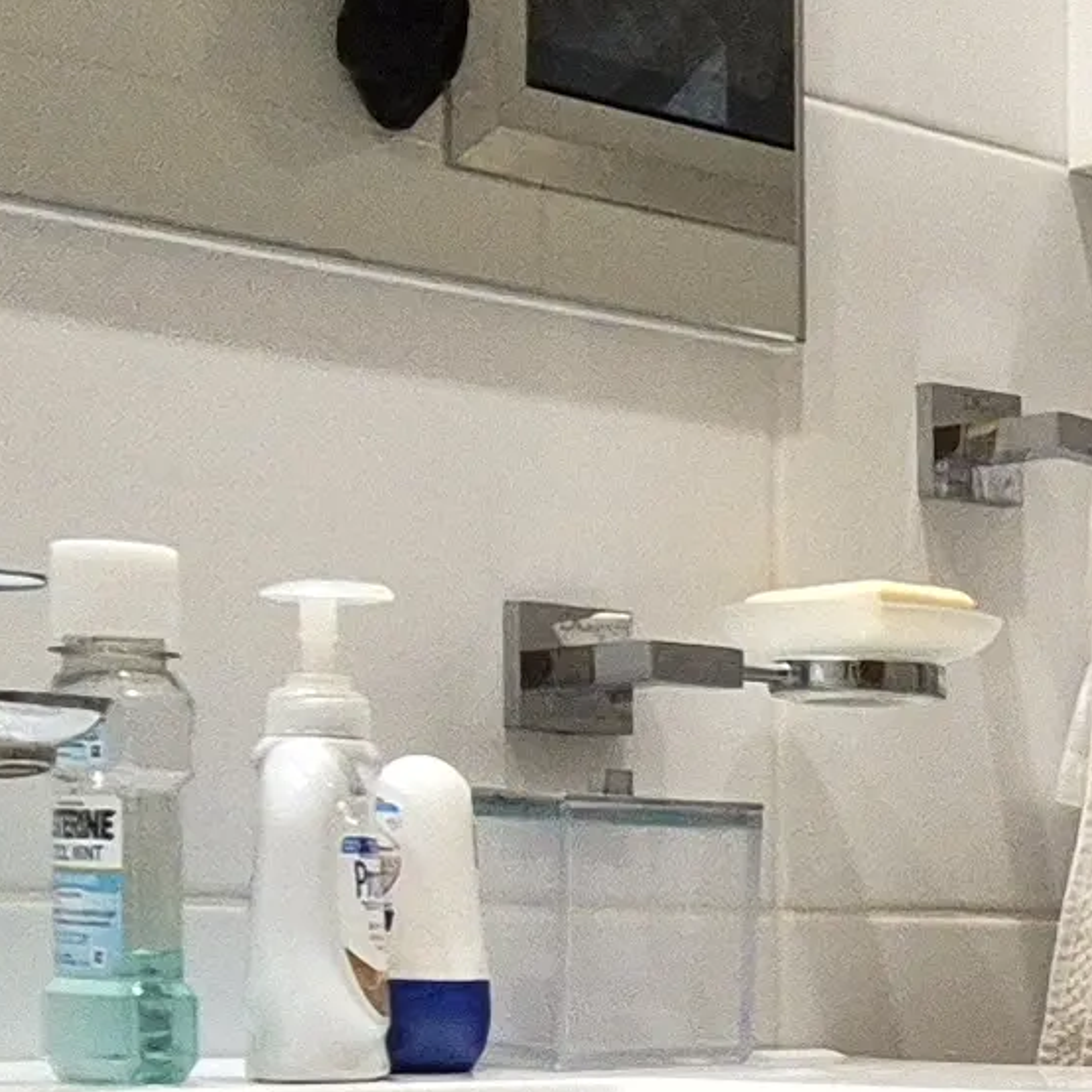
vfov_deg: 20.2
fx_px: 2962
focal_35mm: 83
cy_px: 1127
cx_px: 1930
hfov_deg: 17.3
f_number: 2.2
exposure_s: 1/60
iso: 500
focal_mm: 2.2
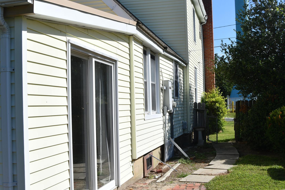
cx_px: 155
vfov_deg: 29.9
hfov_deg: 43.6
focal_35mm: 45
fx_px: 356
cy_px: 100
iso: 100
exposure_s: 1/320
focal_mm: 24
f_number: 9
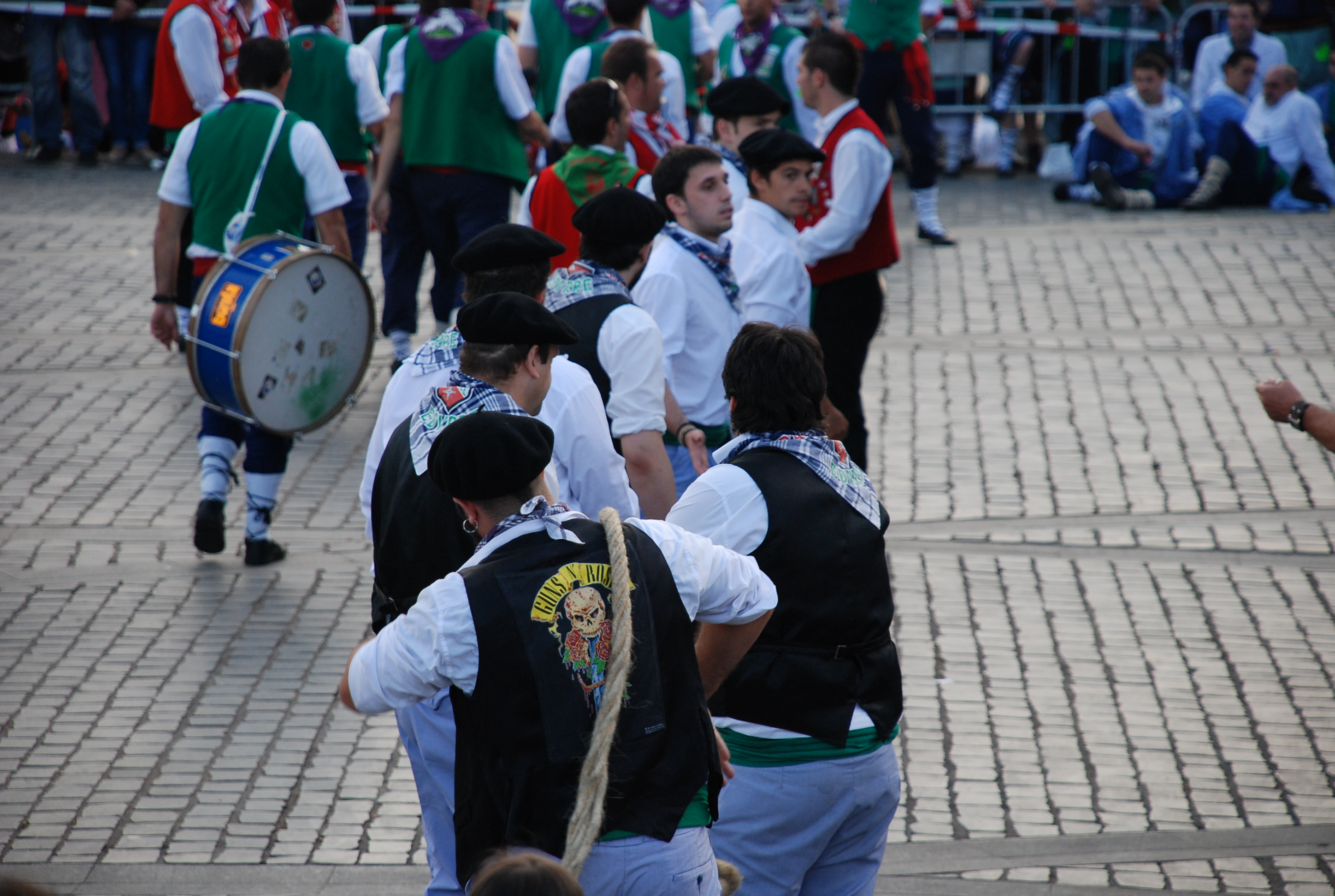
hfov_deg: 10.1
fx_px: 7525
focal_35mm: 202
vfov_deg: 6.8
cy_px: 448
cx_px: 668
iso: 400
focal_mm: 135
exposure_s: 1/200
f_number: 5.6
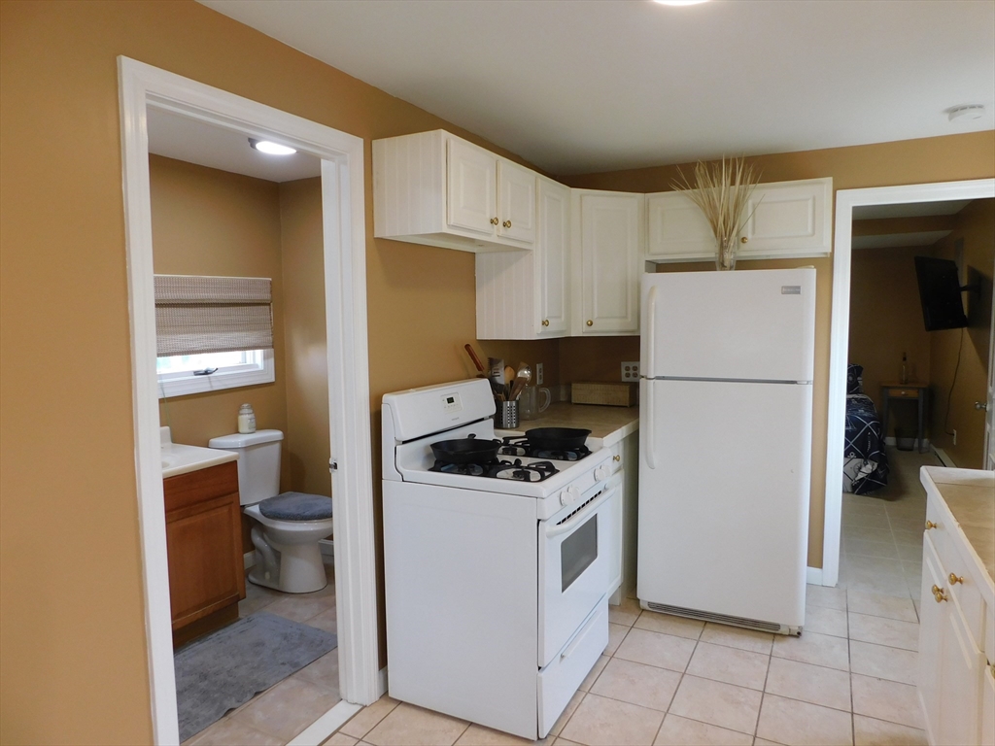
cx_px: 498
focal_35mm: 23
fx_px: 661
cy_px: 373
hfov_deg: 73.9
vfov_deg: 58.9
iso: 125
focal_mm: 4
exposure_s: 1/40
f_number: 3
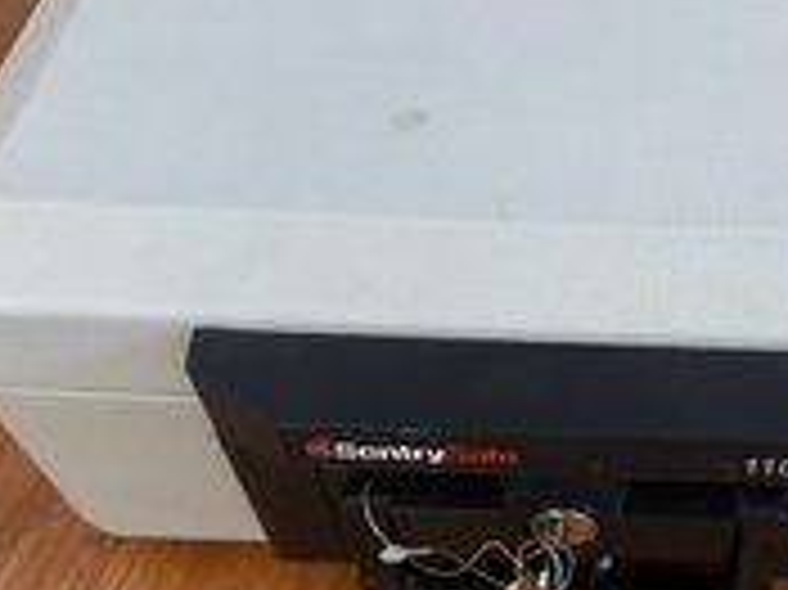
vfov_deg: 30.7
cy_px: 385
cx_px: 615
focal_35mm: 47
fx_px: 1069
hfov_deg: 39.1
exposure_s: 1/60
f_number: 1.78
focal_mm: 6.86
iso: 640
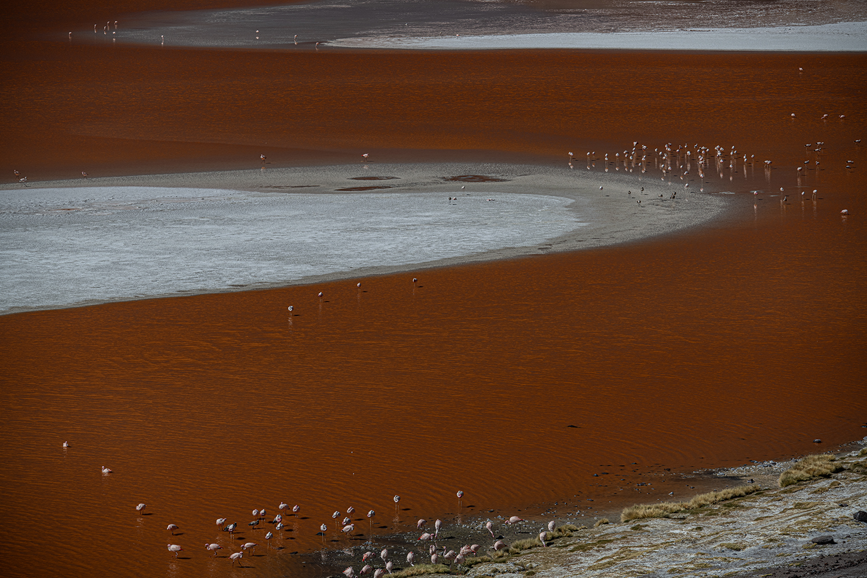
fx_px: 3973
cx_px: 434
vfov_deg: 8.3
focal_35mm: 165
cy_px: 289
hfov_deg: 12.5
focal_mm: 165
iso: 100
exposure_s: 1/320
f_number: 7.1
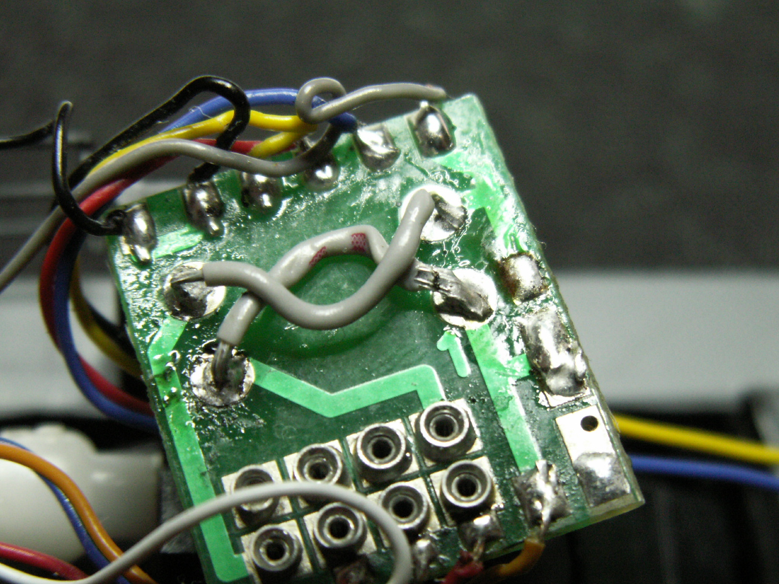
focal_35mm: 76
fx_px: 1710
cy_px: 352
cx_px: 360
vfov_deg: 19.4
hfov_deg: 25.6
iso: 160
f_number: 3.2
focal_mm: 10.28
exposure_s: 1/30
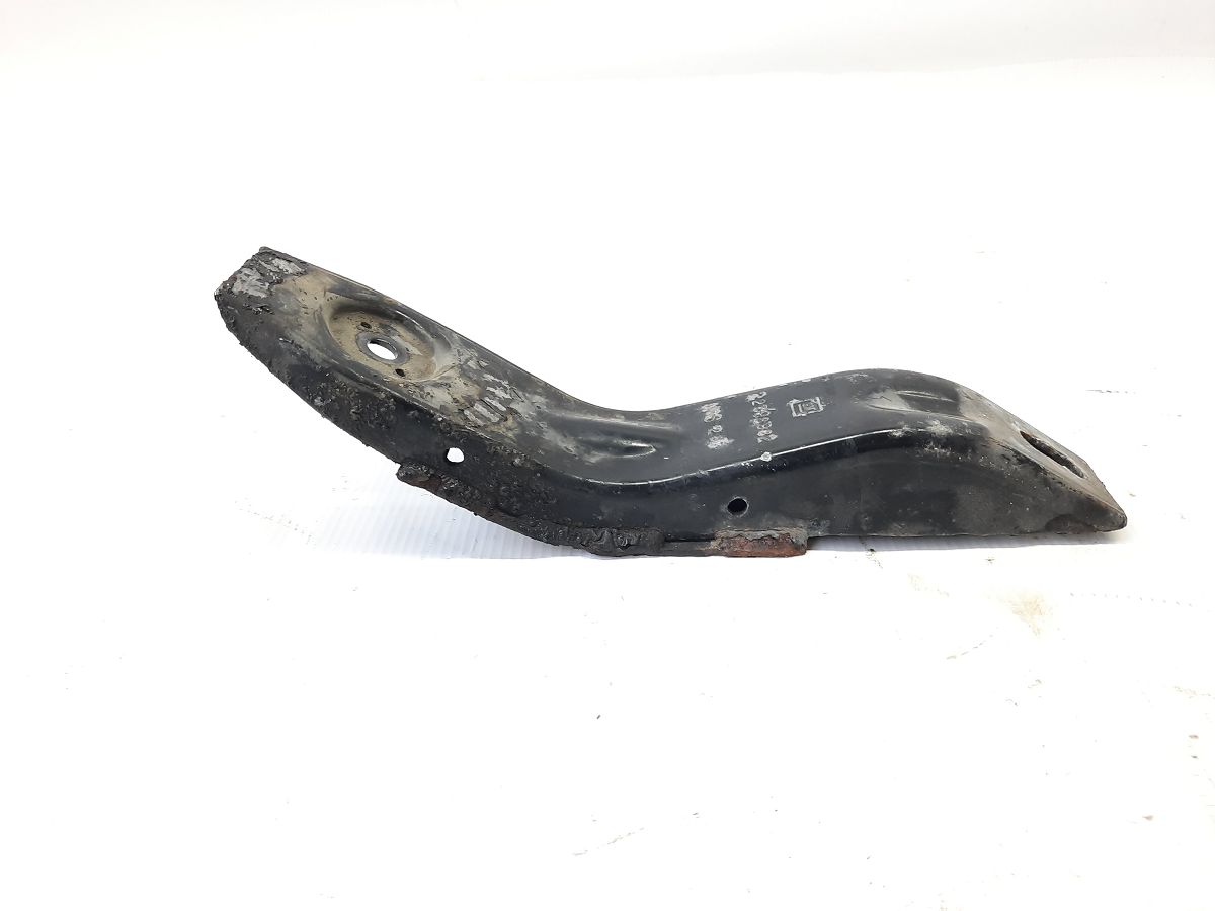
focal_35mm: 25
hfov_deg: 69.4
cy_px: 456
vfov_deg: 54.9
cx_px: 608
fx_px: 877
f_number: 2
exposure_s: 1/50
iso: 125
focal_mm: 4.6
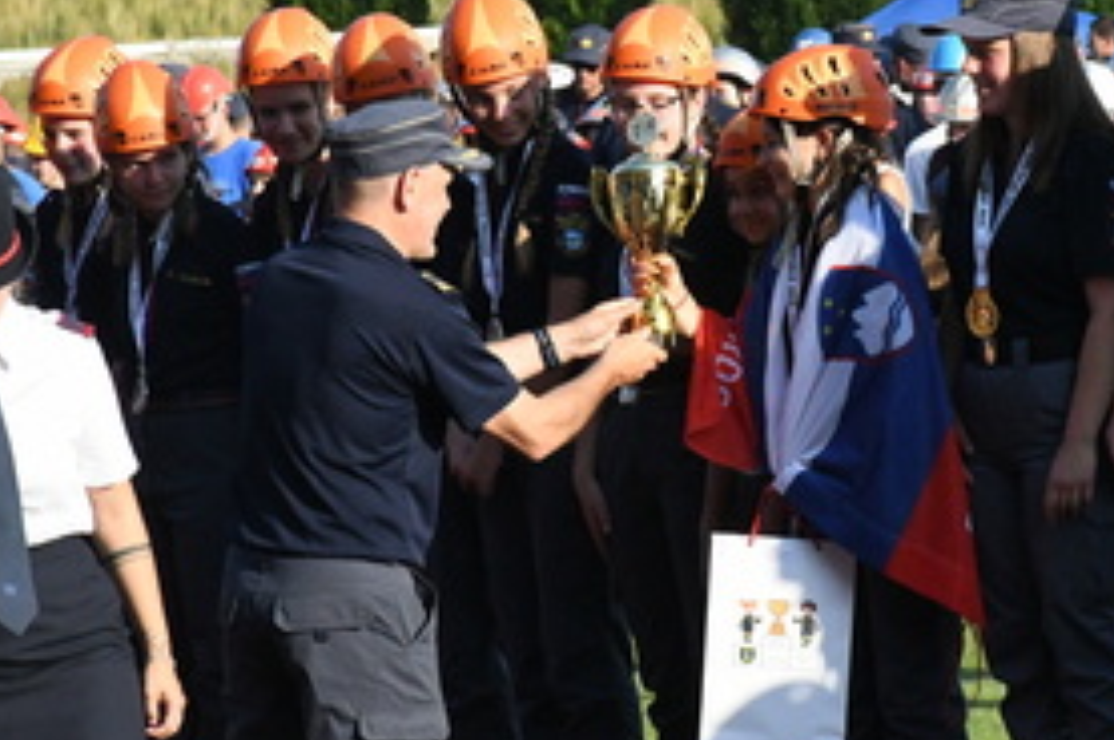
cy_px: 338
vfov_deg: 5.9
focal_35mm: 231
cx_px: 788
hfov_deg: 8.9
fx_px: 7140
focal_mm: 95
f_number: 11
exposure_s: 1/8000
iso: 10000
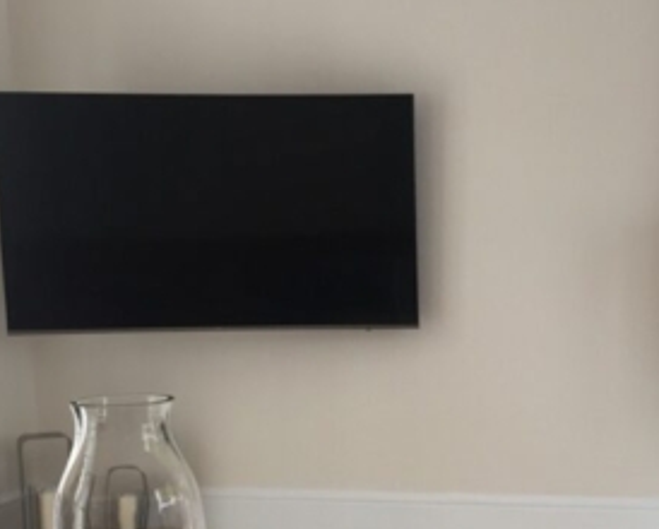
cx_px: 522
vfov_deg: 22.8
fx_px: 1289
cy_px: 442
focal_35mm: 66
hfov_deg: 28.1
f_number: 2.2
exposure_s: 1/33
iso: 50
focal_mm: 4.15
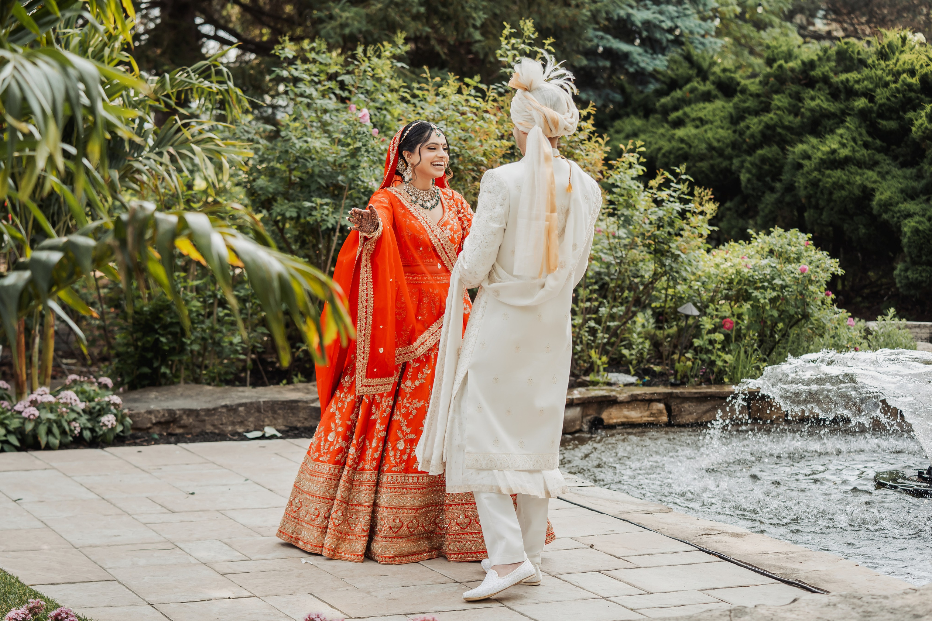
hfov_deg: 28.5
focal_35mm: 71
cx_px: 460
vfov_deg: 19.2
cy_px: 307
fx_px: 1838
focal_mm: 70
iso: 400
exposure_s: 1/800
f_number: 3.2
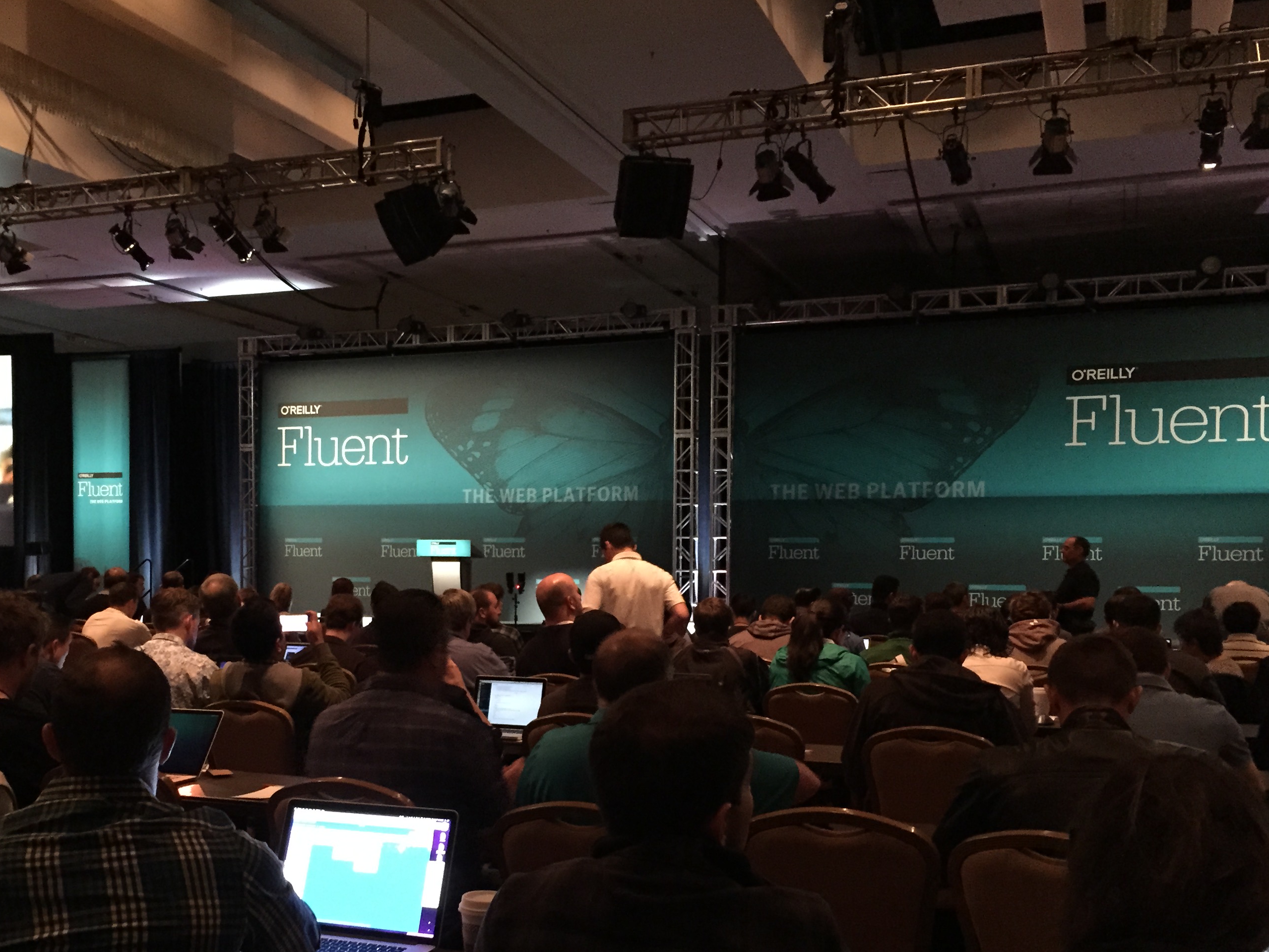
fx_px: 1357
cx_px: 530
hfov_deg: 49.9
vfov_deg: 38.4
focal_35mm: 37
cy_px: 598
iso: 400
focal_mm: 4.15
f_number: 2.2
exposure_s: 1/15
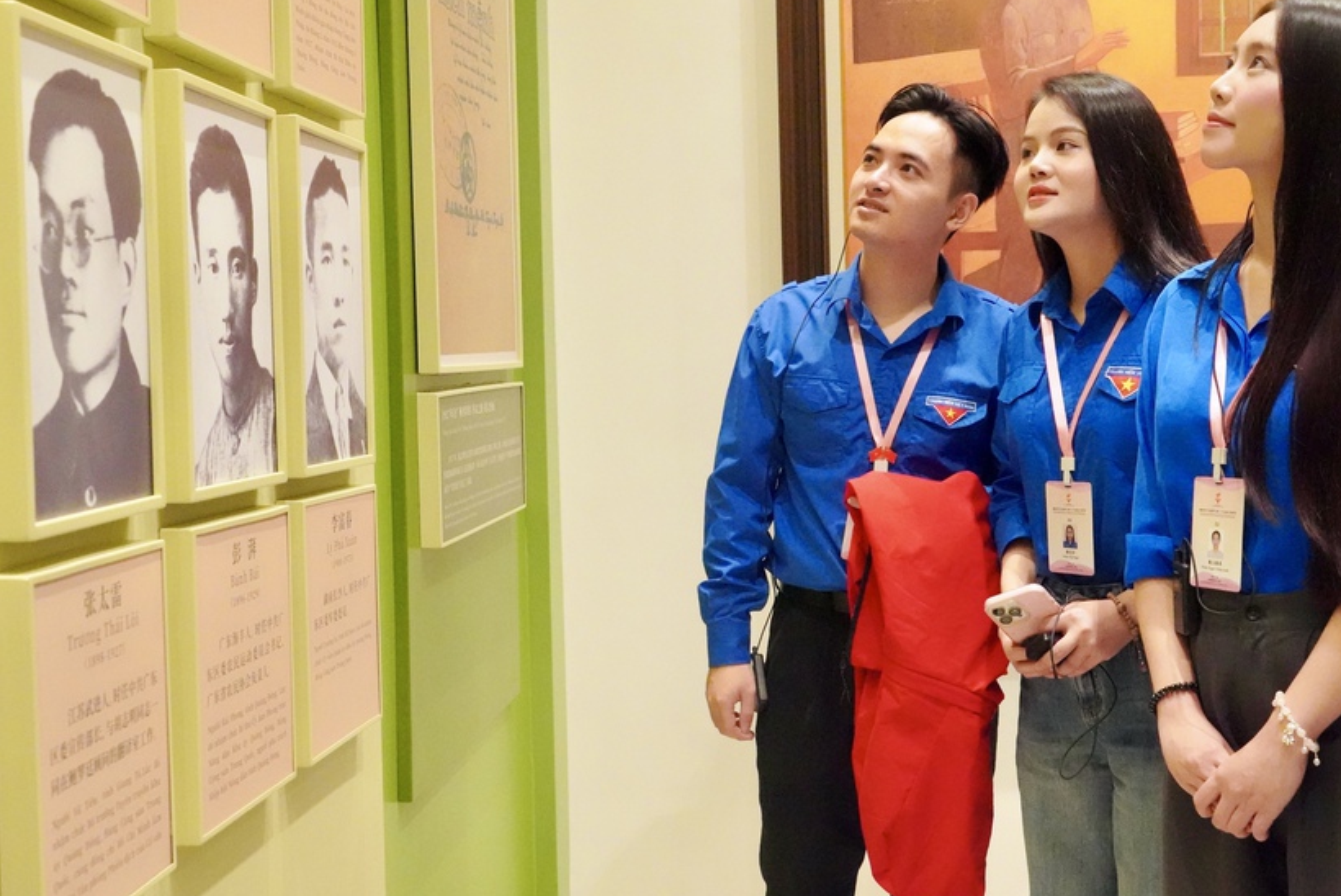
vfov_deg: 31.2
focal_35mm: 43
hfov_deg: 45.3
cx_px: 747
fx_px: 1603
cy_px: 378
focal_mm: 36
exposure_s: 1/160
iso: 25600
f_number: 7.1
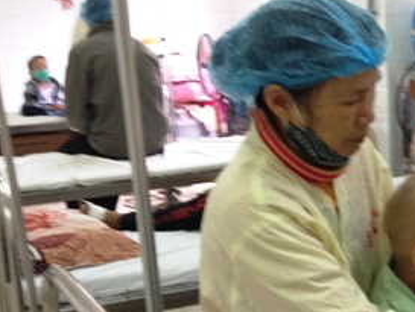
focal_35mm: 82
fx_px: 984
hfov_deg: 22.5
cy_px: 239
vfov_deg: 17.9
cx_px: 459
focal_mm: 4.28
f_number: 2.4
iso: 160
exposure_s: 1/20
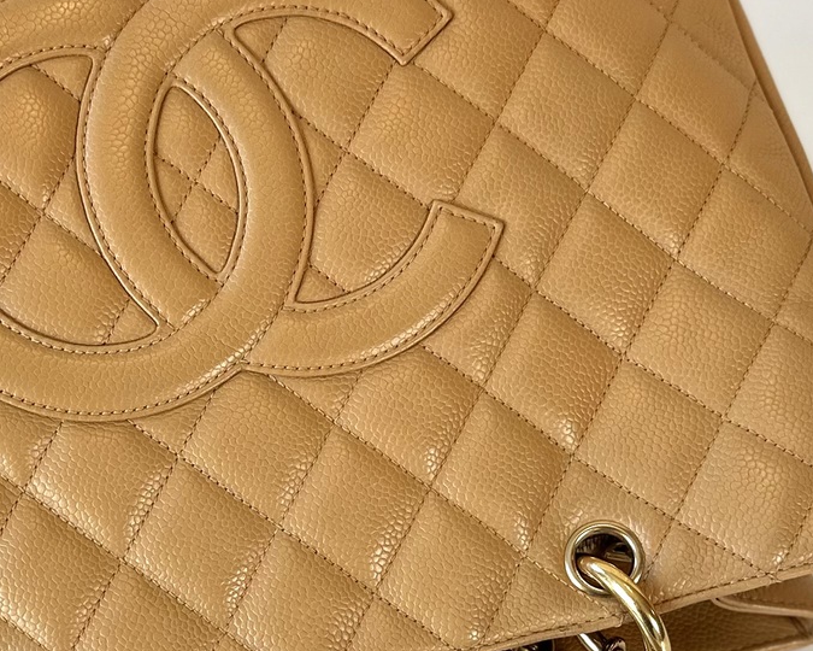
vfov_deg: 21.5
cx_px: 254
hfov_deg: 26.9
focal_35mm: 70
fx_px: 1684
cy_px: 559
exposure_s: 1/100
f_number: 1.78
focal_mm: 6.86
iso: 80
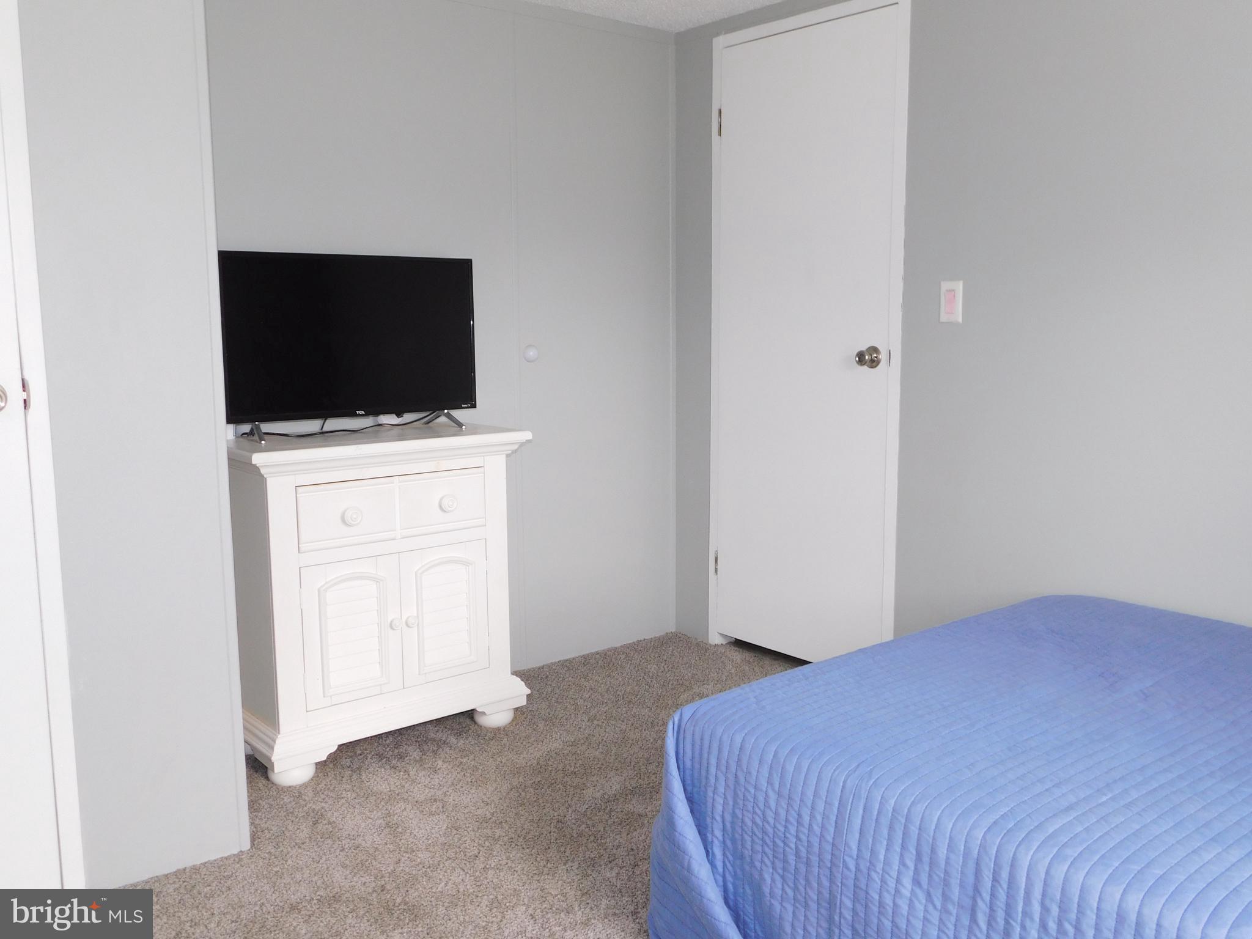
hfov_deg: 60.0
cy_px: 470
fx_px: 1085
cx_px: 626
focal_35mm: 30
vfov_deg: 46.8
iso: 200
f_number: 3.2
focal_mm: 5.3
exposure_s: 1/30
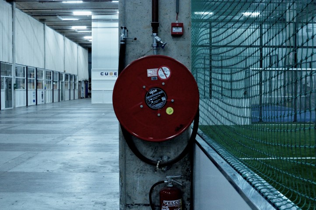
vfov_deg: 25.7
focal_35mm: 52
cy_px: 105
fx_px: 460
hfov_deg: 37.9
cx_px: 158
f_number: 7.1
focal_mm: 35
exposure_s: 1/50
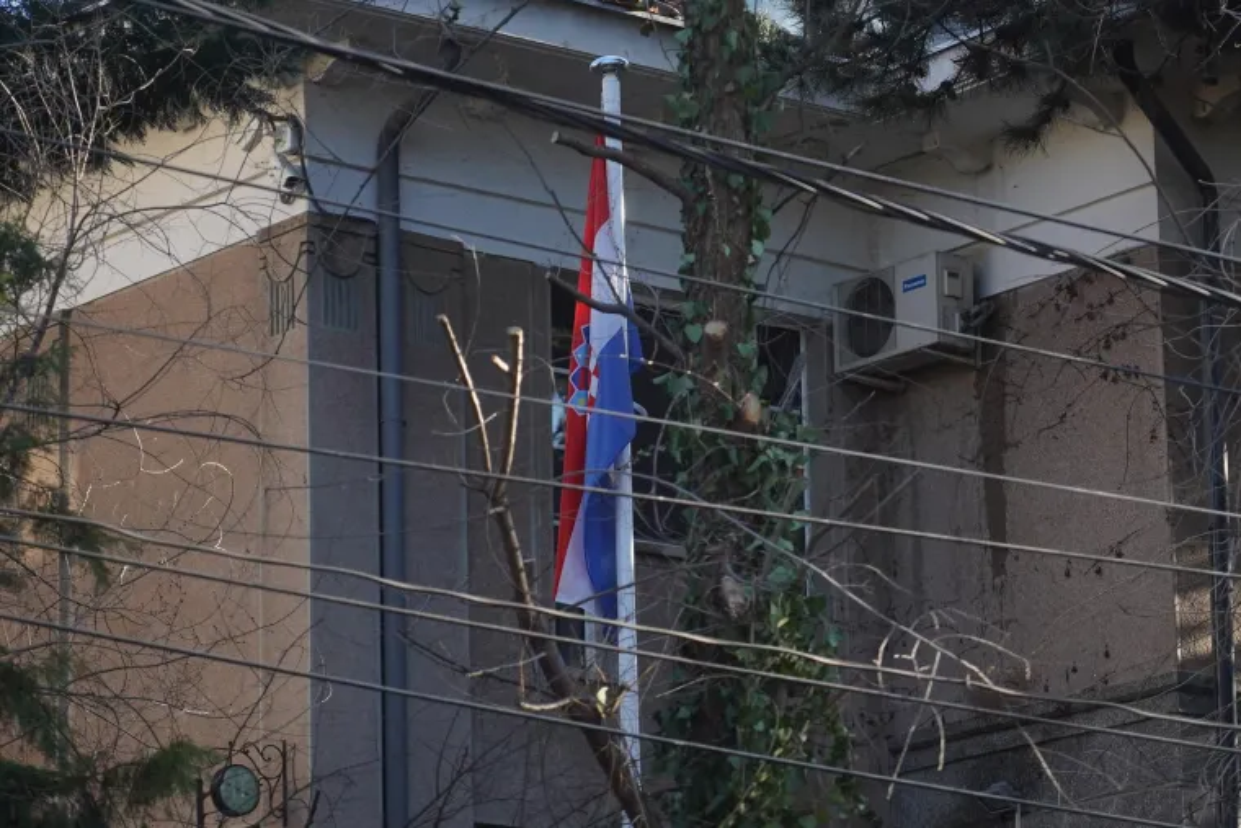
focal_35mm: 157
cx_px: 620
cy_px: 414
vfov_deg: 8.7
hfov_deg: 13.1
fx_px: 5413
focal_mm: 105
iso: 1000
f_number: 4
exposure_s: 1/1600
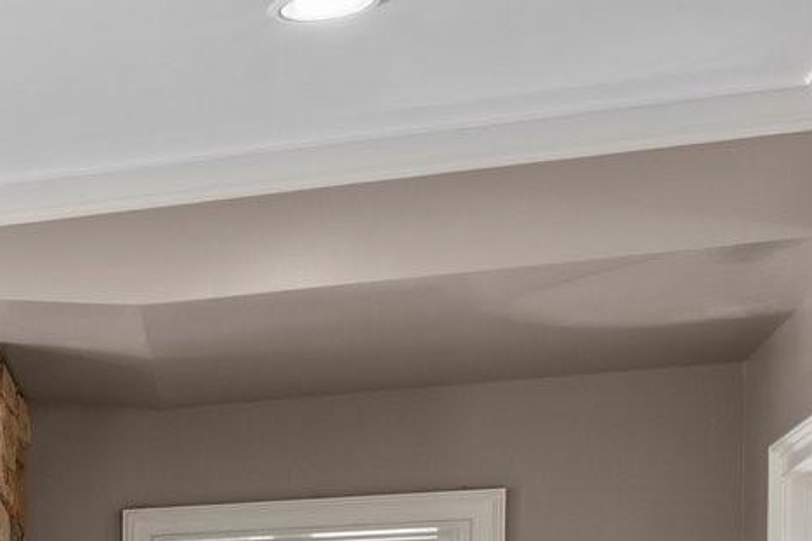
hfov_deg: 16.6
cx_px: -822
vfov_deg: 13.7
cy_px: 879
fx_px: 2075
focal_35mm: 92
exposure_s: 1.3
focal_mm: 14
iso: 100
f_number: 10
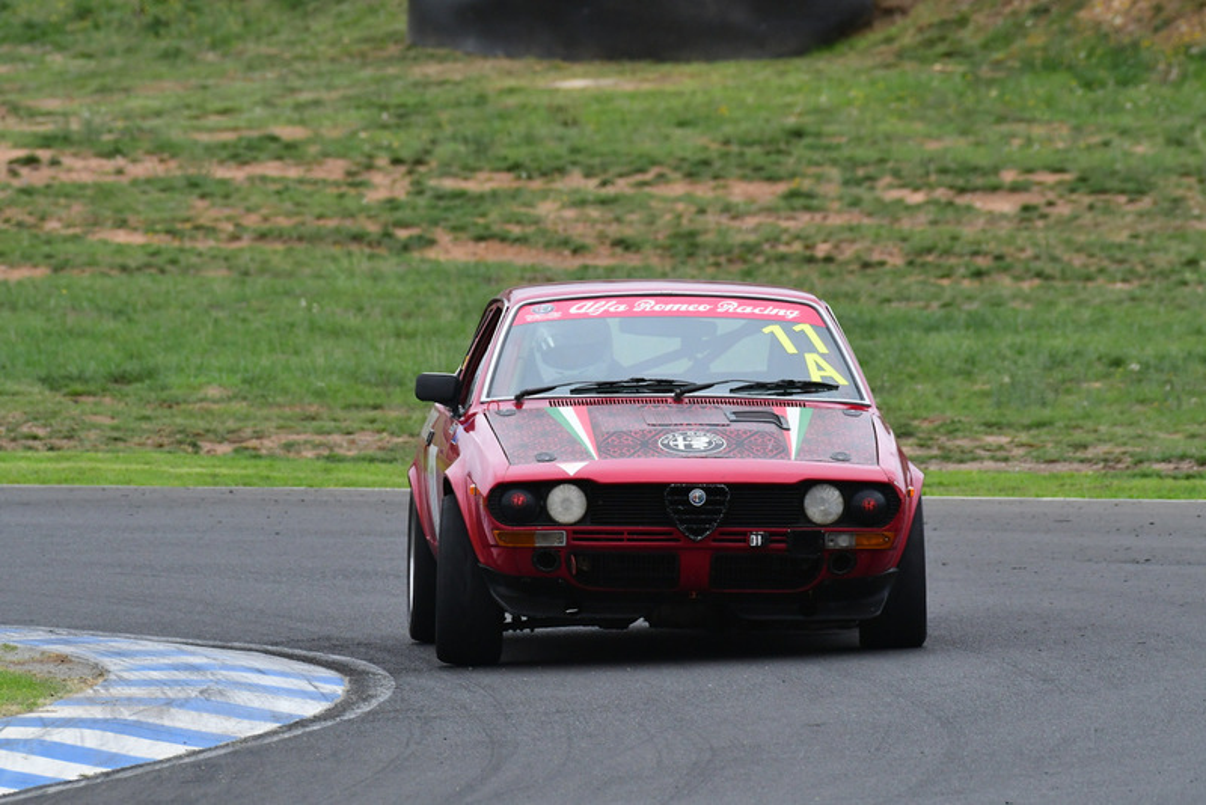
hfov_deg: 2.7
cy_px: 402
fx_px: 25133
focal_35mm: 750
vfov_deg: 1.8
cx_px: 603
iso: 1250
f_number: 11
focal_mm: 500
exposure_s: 1/640
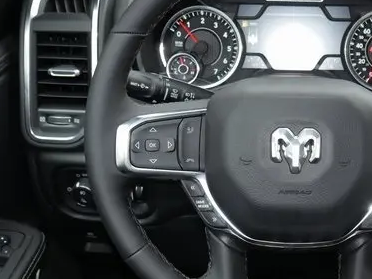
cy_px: 140
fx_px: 666
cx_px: 287
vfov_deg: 23.7
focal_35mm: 62
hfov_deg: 30.6
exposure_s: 1/60
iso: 800
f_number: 5
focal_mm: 18
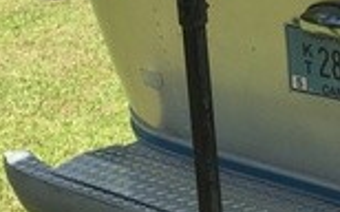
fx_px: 1185
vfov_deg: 10.1
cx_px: 415
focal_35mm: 128
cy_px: 0
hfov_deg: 15.7
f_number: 2.2
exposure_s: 1/1014
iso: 32
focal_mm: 4.15
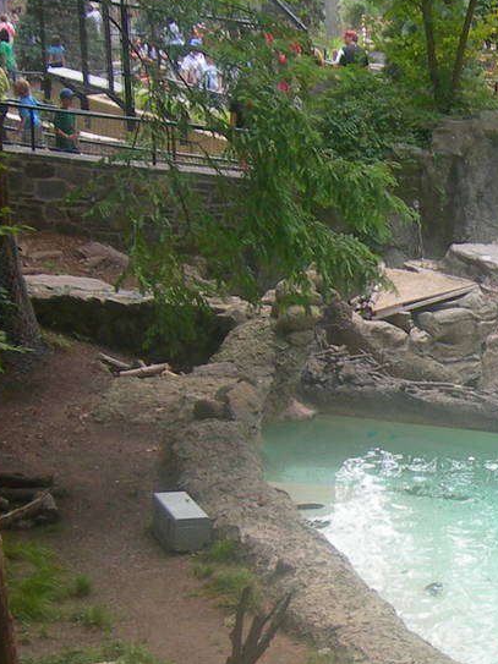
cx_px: 609
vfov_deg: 17.3
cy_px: 598
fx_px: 2149
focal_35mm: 112
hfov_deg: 12.9
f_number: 2.8
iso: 50
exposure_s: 1/122
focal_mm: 7.8
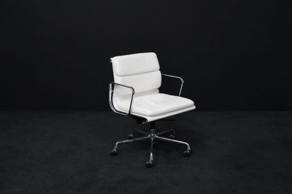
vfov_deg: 28.1
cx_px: 146
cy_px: 97
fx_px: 389
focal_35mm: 48
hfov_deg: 41.1
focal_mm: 48
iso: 5000
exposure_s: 1/160
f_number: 7.1
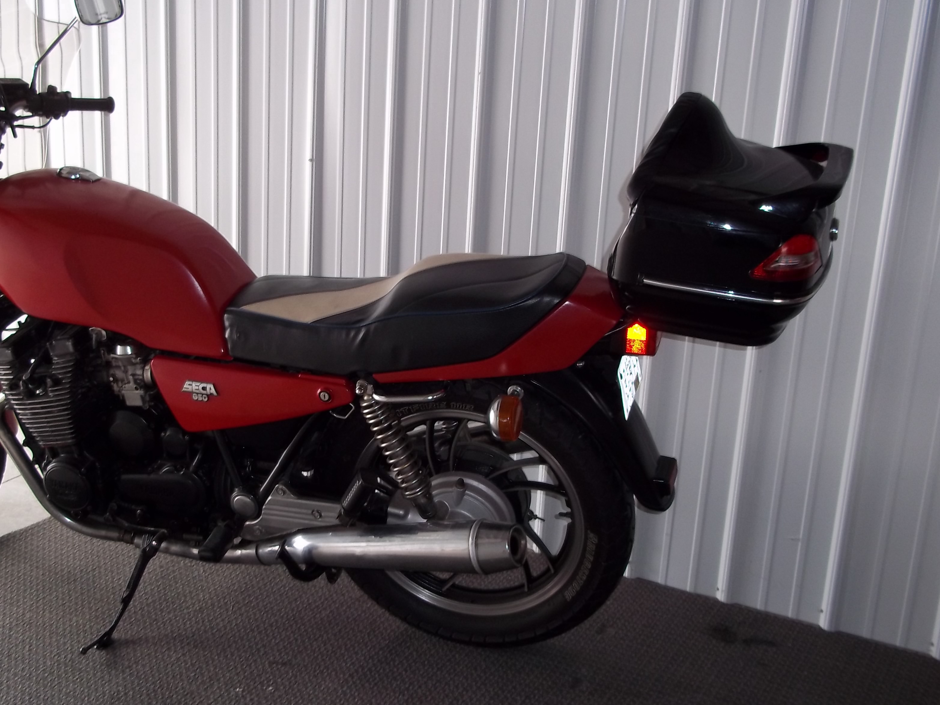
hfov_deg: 40.9
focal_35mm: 46
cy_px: 373
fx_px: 1249
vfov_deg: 31.5
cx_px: 346
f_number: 3.1
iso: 80
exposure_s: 1/30
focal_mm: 6.5
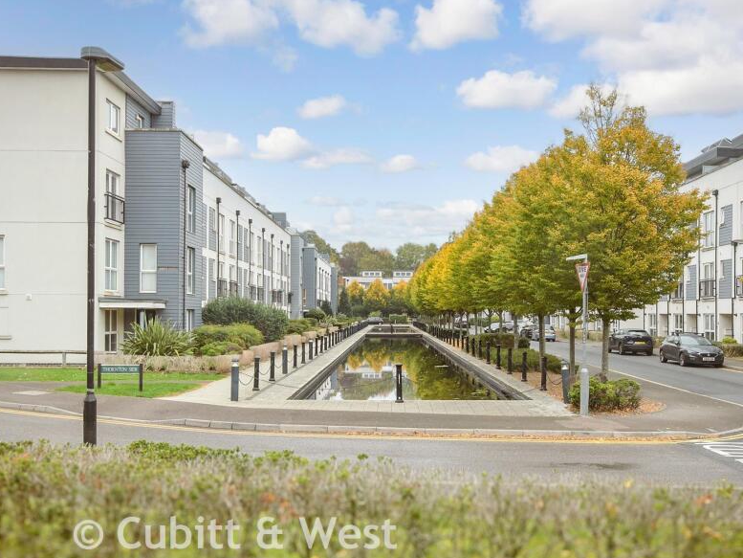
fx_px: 816
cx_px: 391
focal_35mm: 38
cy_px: 310
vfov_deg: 37.7
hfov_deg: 48.9
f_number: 11
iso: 160
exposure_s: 1/13
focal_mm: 20
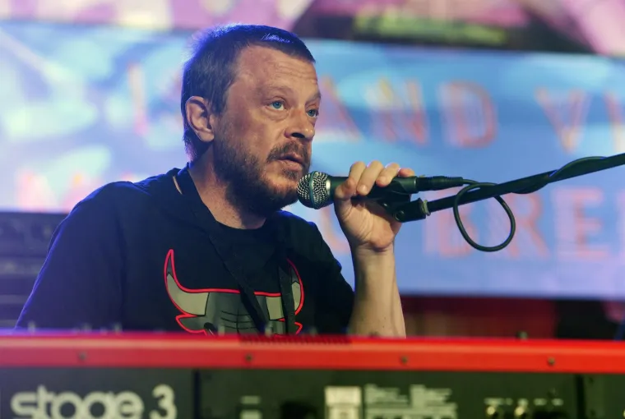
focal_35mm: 120
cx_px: 312
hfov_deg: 17.0
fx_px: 2087
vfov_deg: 11.5
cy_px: 210
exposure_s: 1/100
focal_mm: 120
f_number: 4.5
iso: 800
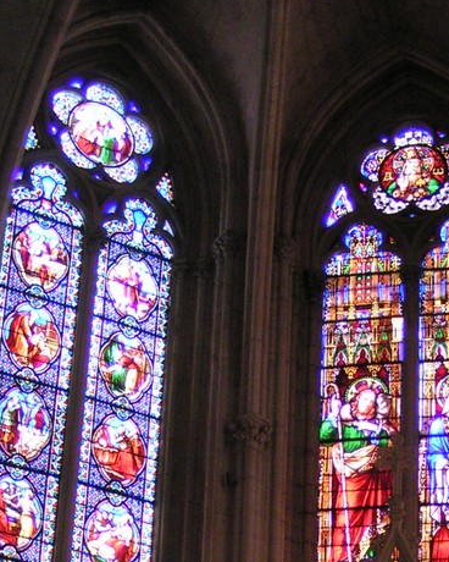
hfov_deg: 17.7
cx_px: 370
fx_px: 1429
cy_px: 596
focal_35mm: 86
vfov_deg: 21.3
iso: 200
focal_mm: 5.8
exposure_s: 1/20
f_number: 2.8
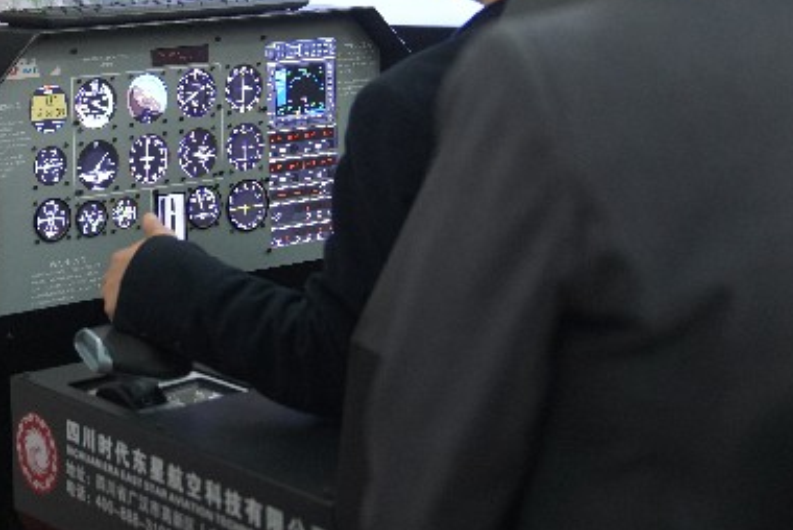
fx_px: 1808
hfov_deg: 24.2
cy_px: 57
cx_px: 123
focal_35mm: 82
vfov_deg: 16.5
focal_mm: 39
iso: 2500
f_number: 2.8
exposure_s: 1/125
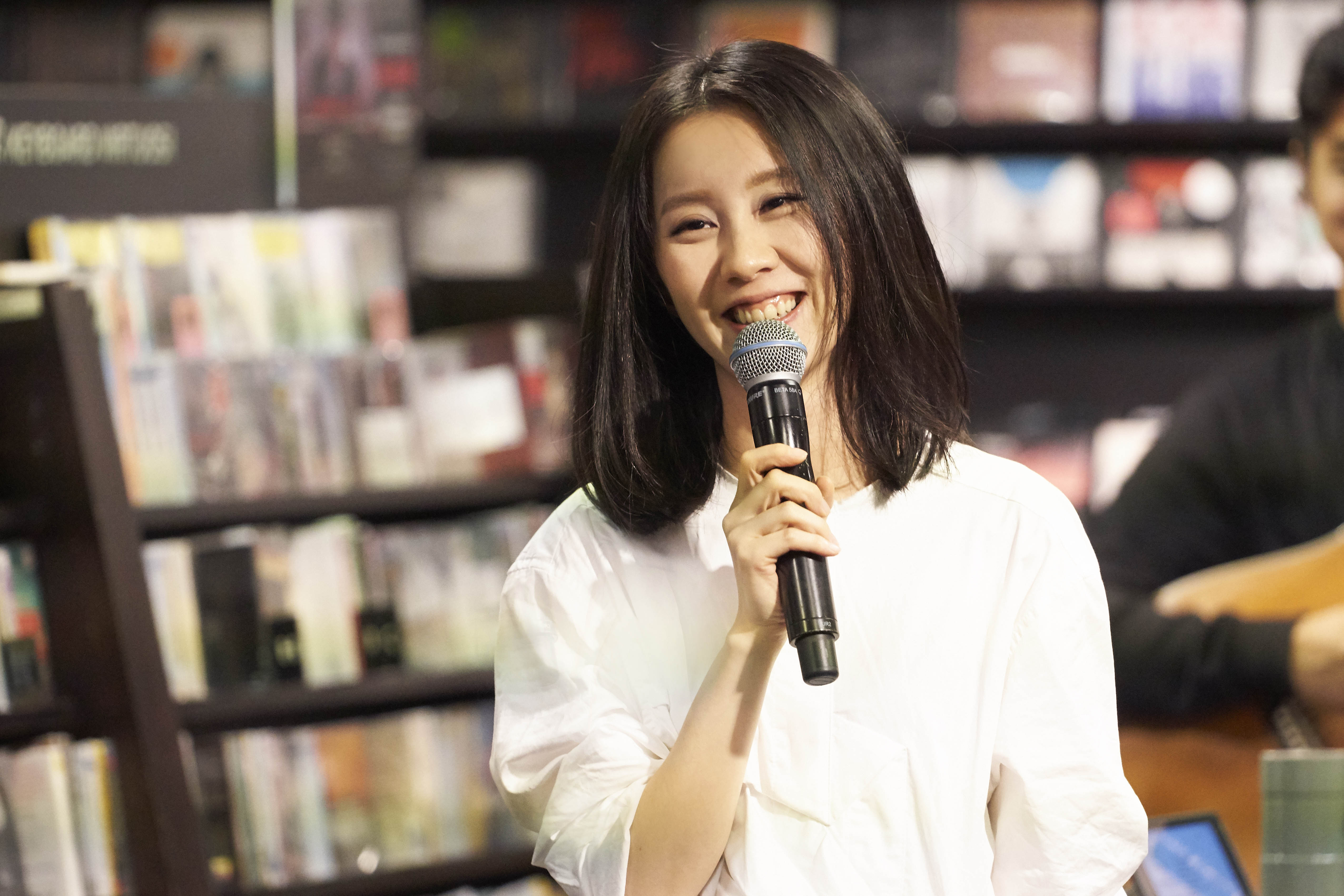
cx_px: 672
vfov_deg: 4.7
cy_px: 448
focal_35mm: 291
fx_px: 10865
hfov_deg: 7.1
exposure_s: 1/400
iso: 2500
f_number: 3.2
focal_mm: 194
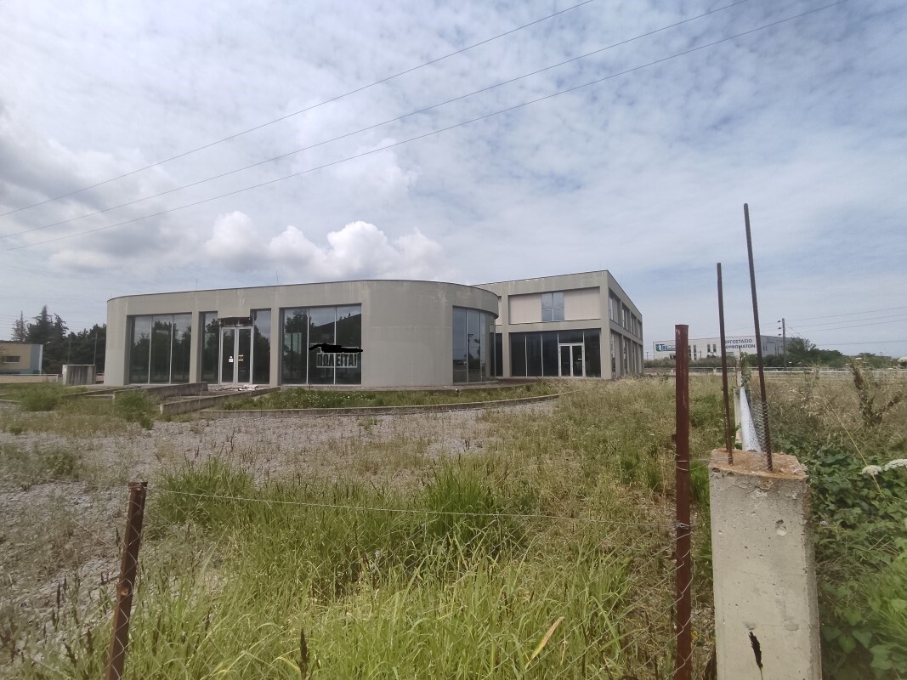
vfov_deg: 81.7
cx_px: 454
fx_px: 393
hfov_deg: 98.2
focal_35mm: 15
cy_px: 340
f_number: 2.2
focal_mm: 1.6
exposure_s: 1/1434
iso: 51
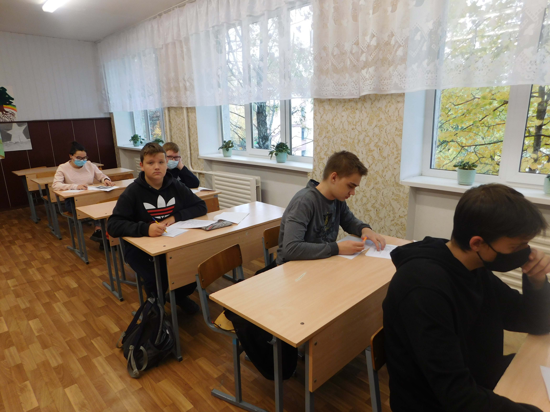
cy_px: 206
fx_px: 365
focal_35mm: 23
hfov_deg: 73.9
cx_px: 275
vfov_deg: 58.9
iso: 125
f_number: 3
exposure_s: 1/60
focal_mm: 4
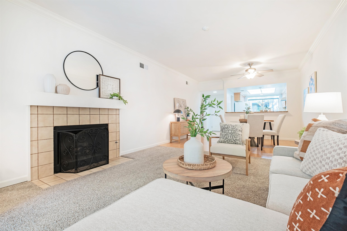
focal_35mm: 15
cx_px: 174
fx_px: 145
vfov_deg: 77.3
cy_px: 116
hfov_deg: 100.4
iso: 160
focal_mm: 10
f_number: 8
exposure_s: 1/1.25
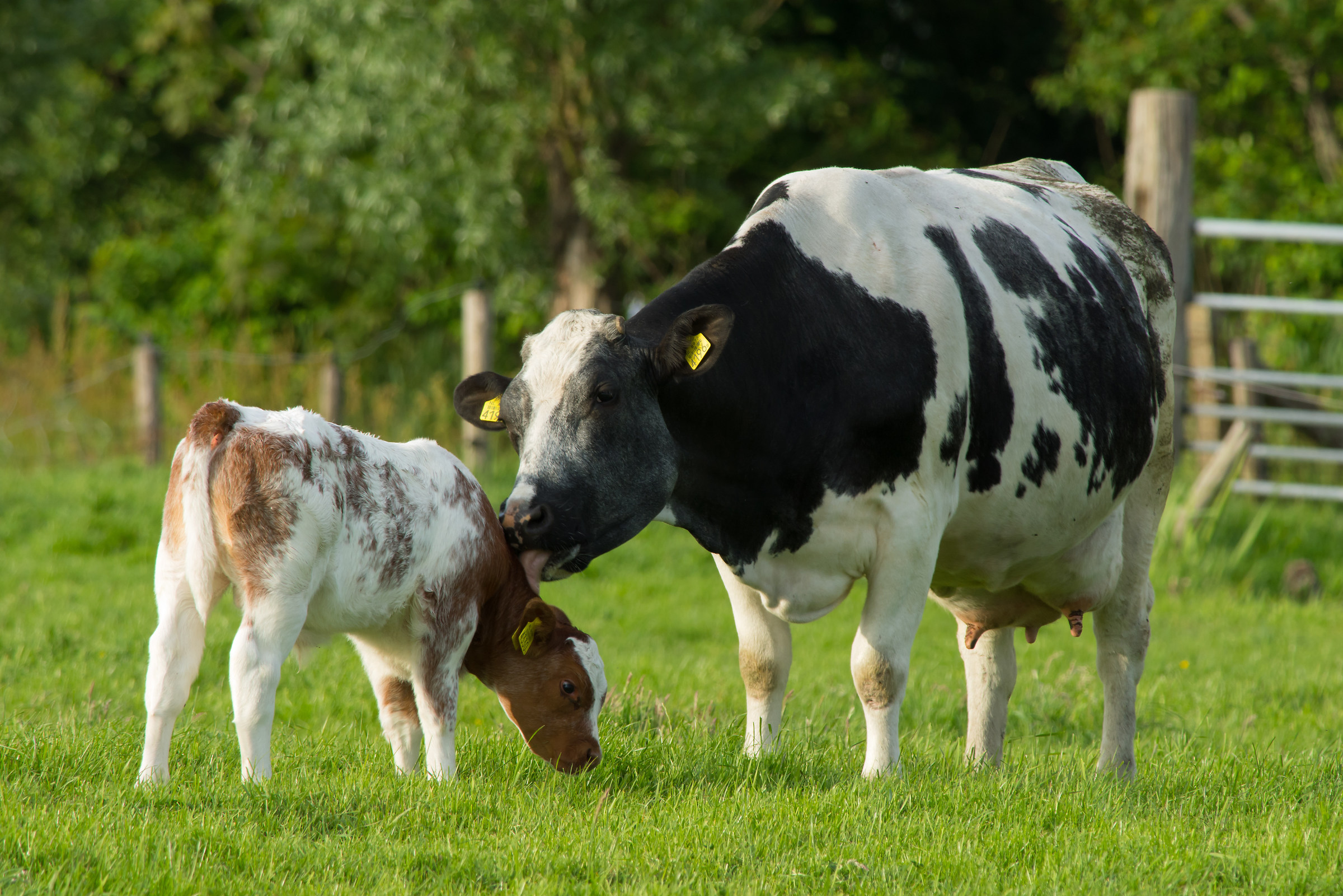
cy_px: 448
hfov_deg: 2.7
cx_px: 672
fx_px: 27977
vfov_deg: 1.8
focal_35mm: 750
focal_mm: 500
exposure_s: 1/400
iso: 400
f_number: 9
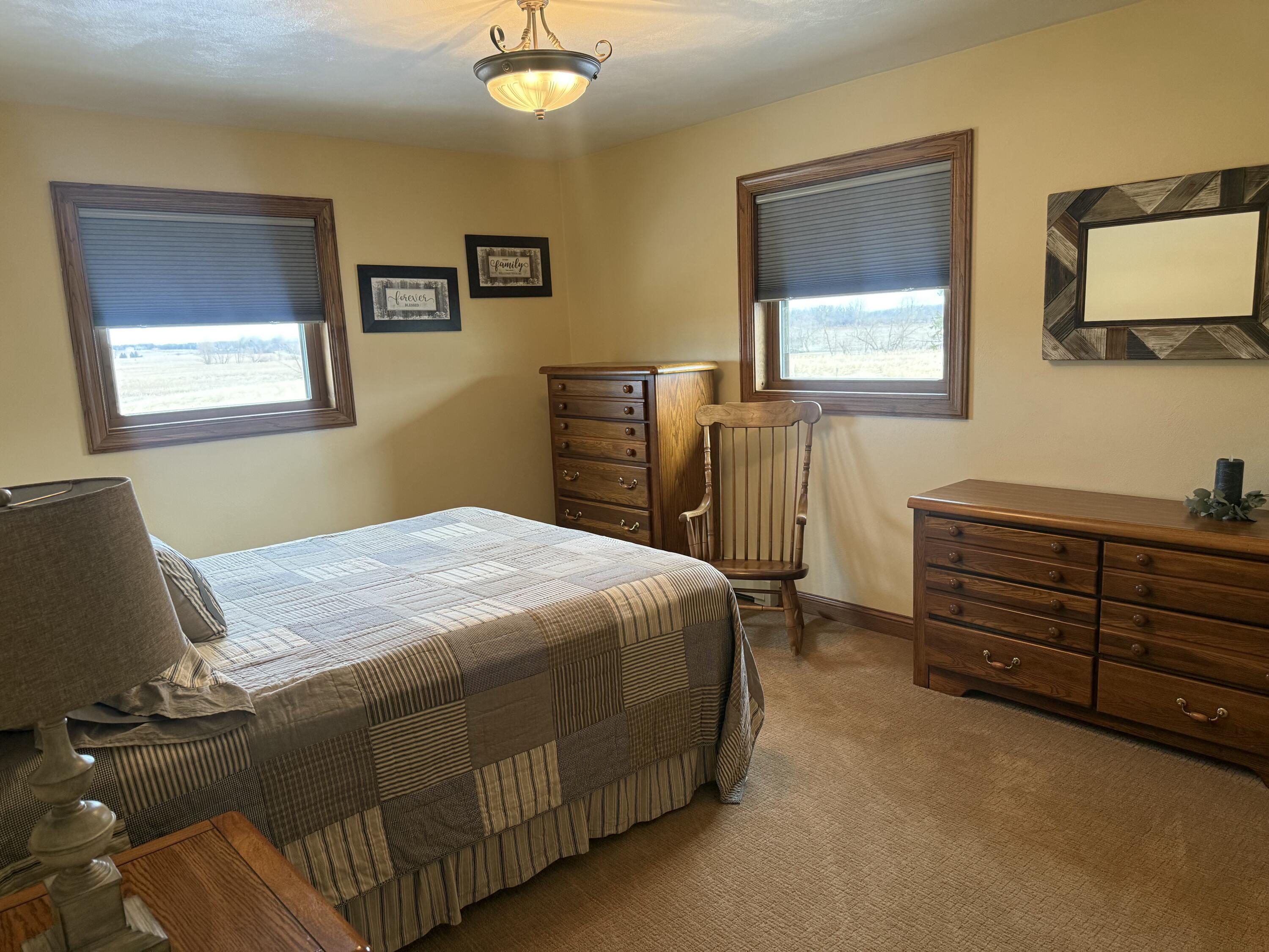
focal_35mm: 24
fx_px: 880
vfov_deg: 56.8
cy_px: 476
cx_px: 634
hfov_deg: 71.6
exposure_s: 1/120
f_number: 1.78
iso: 320
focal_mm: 6.76
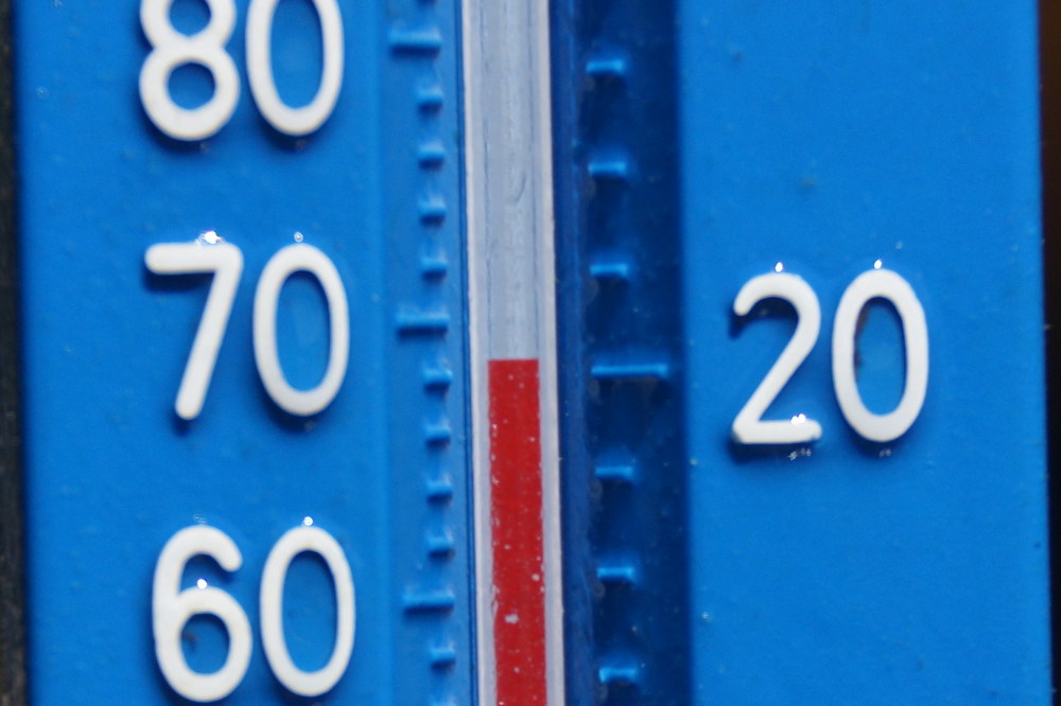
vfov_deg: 4.4
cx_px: 530
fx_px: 9280
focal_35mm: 315
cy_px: 353
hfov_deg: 6.5
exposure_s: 1/400
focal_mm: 210
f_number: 6.3
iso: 200
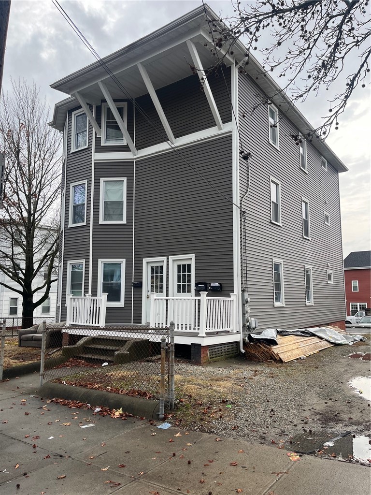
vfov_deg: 67.3
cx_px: 186
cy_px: 248
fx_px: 372
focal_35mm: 26
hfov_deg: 53.1
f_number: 1.6
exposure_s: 1/378
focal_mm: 5.1
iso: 50
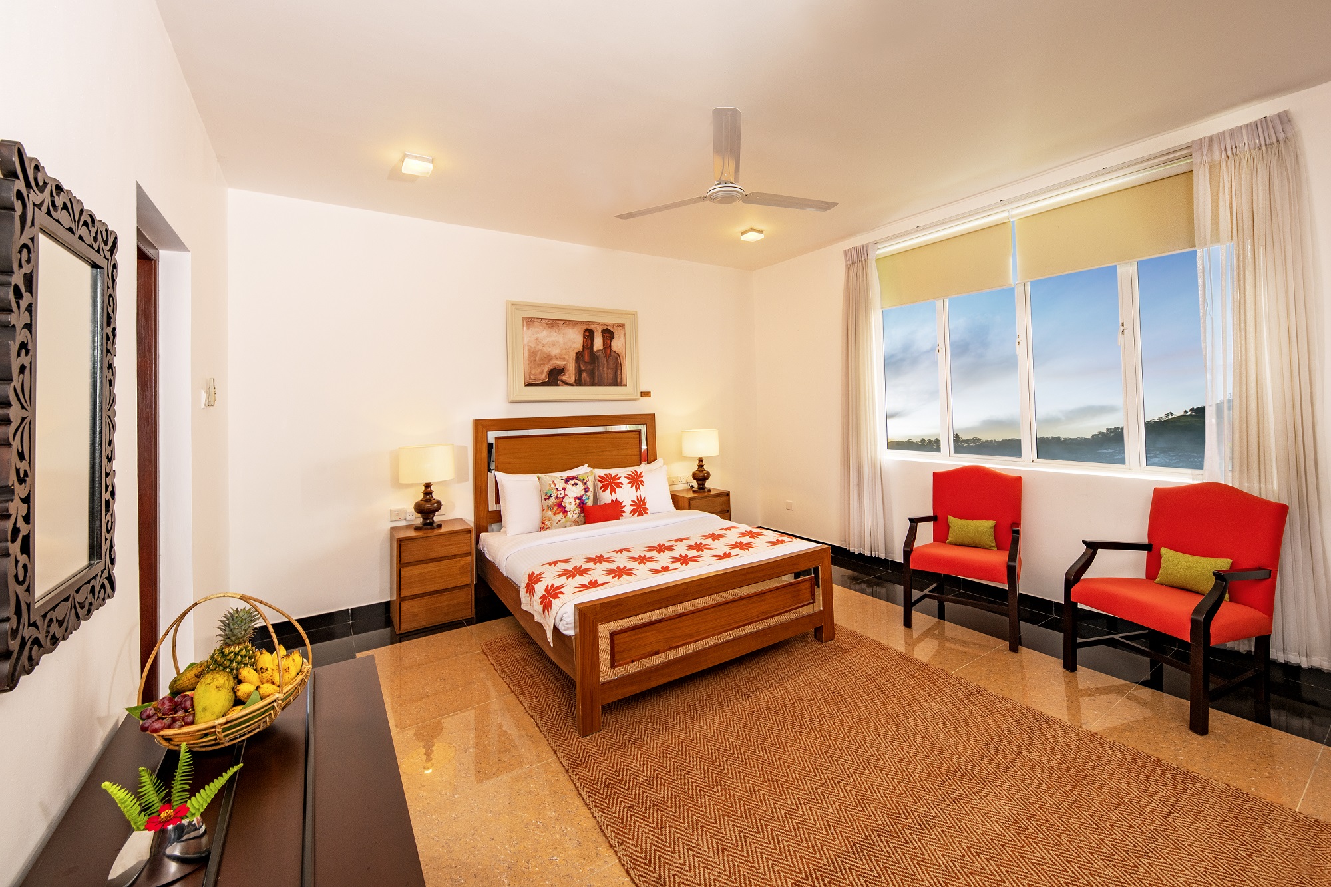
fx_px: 481
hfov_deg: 108.3
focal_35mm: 13
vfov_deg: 85.4
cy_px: 444
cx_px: 666
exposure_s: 1/400
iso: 200
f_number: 8
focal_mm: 13
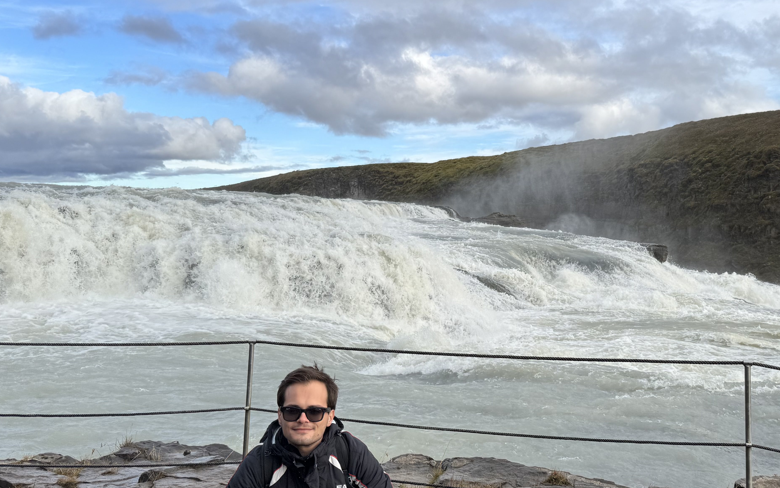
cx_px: 485
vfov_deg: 32.8
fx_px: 829
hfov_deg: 49.9
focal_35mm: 39
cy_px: 264
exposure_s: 1/2710
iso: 80
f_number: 1.78
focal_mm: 6.76
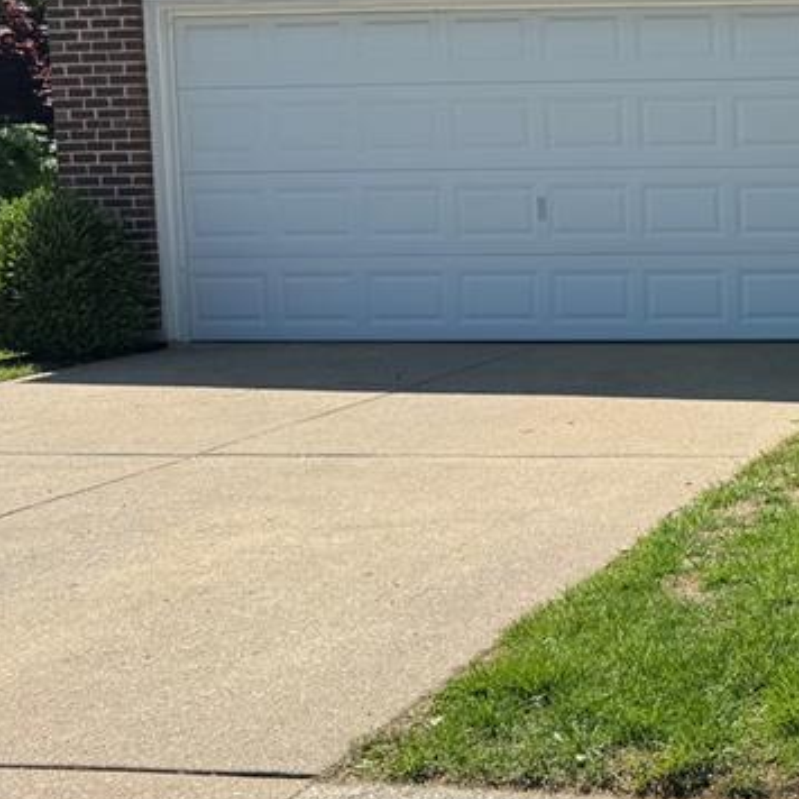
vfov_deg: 28.1
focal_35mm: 61
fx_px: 1593
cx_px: 1057
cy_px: 330
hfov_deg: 24.4
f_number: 1.78
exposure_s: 1/4049
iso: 80
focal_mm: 6.76
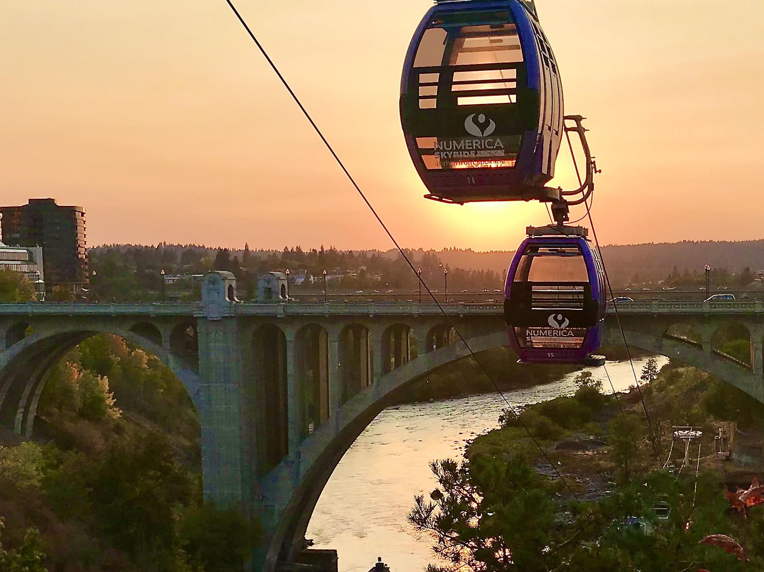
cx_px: 443
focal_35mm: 55
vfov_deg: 26.4
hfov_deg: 34.9
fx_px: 1214
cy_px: 384
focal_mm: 3.99
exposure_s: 1/1259
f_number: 1.8
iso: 20
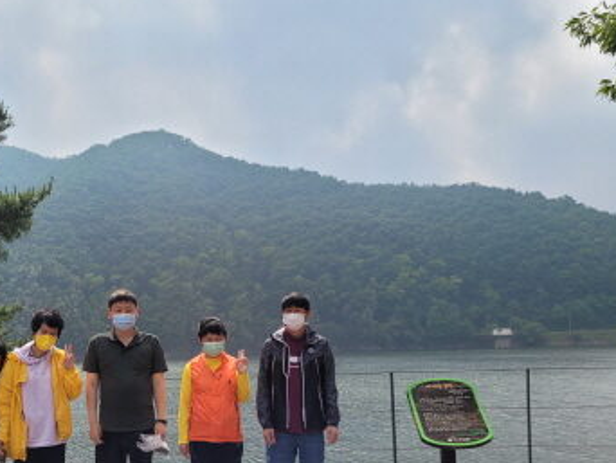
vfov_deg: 37.1
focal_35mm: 38
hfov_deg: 48.0
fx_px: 677
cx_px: 195
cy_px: 327
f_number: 1.8
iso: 40
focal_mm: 5.4
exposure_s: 1/2216
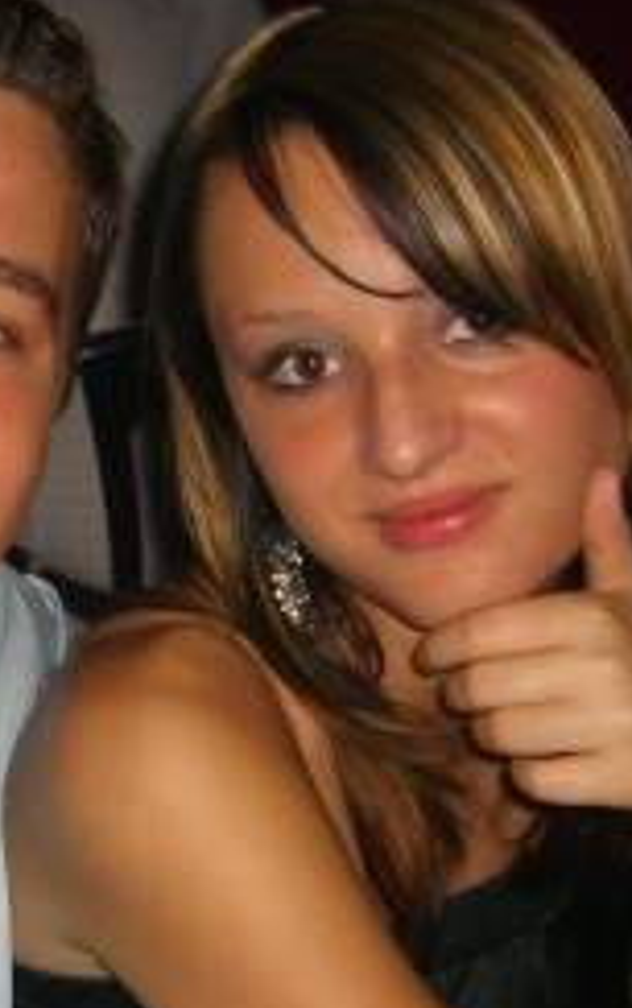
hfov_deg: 13.0
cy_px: 644
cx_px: -33
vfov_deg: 20.9
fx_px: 2722
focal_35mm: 99
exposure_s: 1/60
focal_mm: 7.9
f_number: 2.8
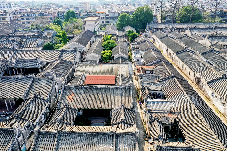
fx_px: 177
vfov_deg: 46.4
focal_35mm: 28
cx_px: 114
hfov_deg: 65.5
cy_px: 76
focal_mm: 10.26
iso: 100
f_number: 5.6
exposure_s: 1/400
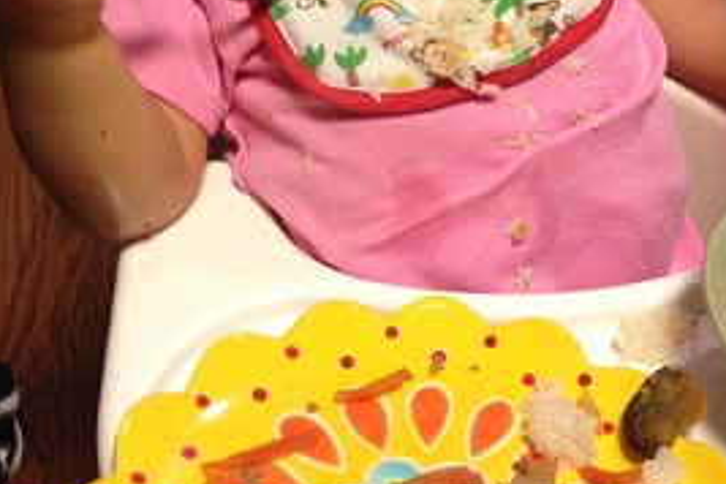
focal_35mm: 63
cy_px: -95
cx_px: 468
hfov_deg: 31.7
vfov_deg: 20.2
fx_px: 1270
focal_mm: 4.13
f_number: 2.4
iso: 250
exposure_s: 1/20
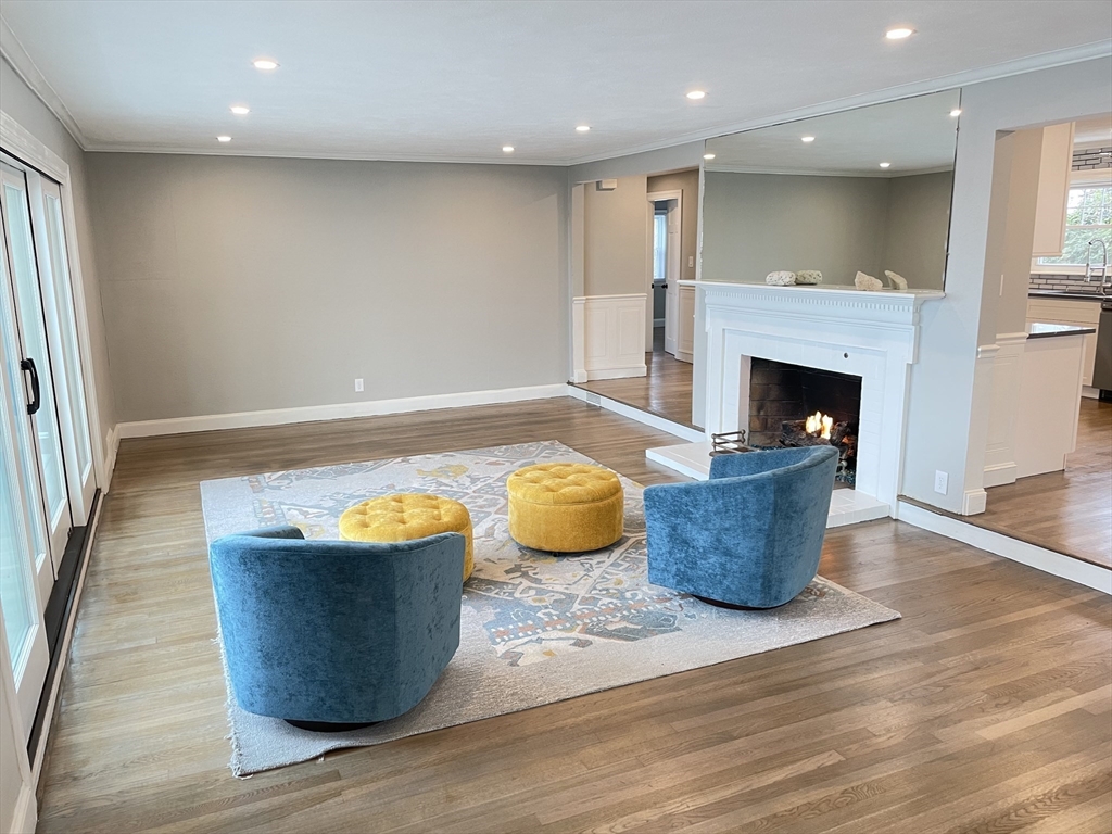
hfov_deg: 67.3
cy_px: 417
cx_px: 556
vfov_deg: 53.1
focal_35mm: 26
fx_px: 835
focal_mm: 4.2
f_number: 1.6
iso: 100
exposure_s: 1/60
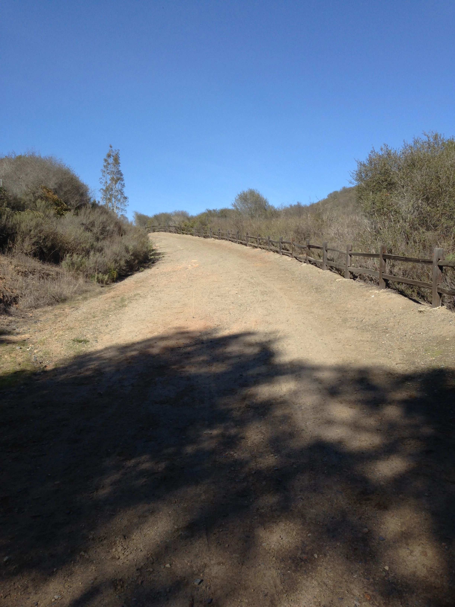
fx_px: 578
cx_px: 228
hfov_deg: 42.9
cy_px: 304
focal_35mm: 33
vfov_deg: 55.4
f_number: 2.4
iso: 50
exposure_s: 1/1130
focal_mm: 4.12
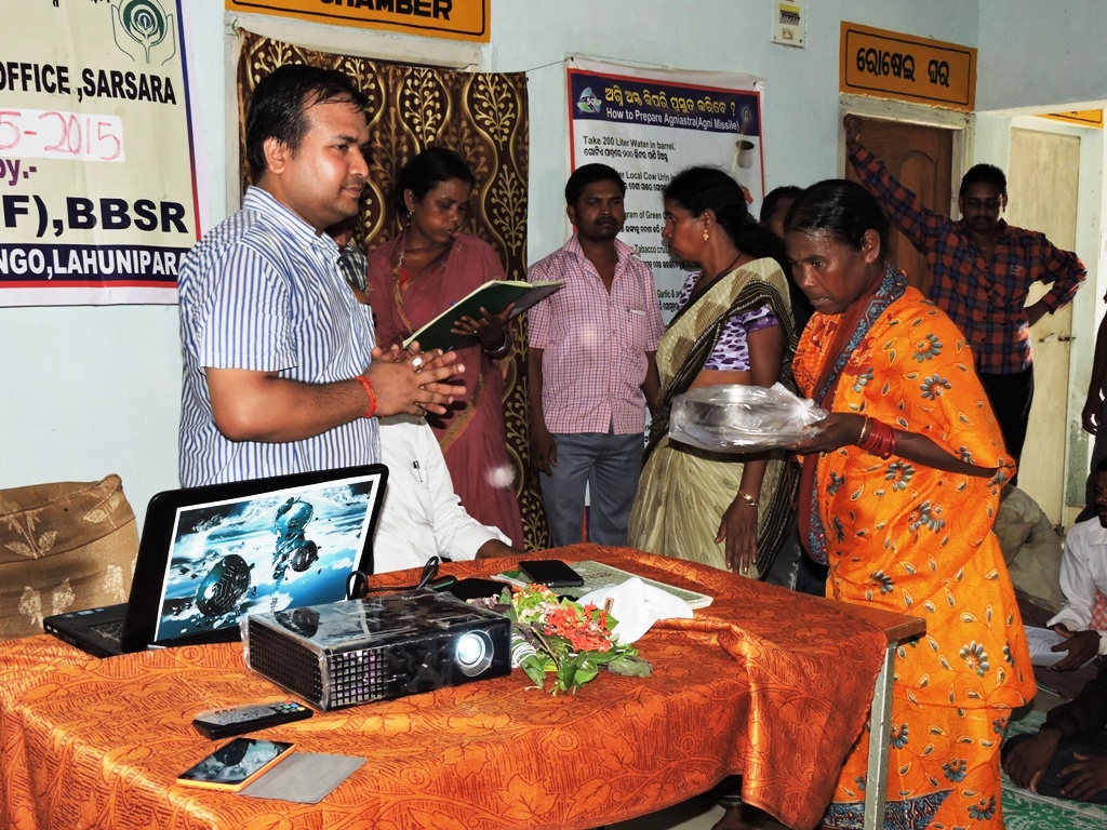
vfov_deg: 32.2
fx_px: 1439
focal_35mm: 45
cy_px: 415
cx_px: 554
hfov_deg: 42.1
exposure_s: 1/30
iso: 200
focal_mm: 8.1
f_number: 4
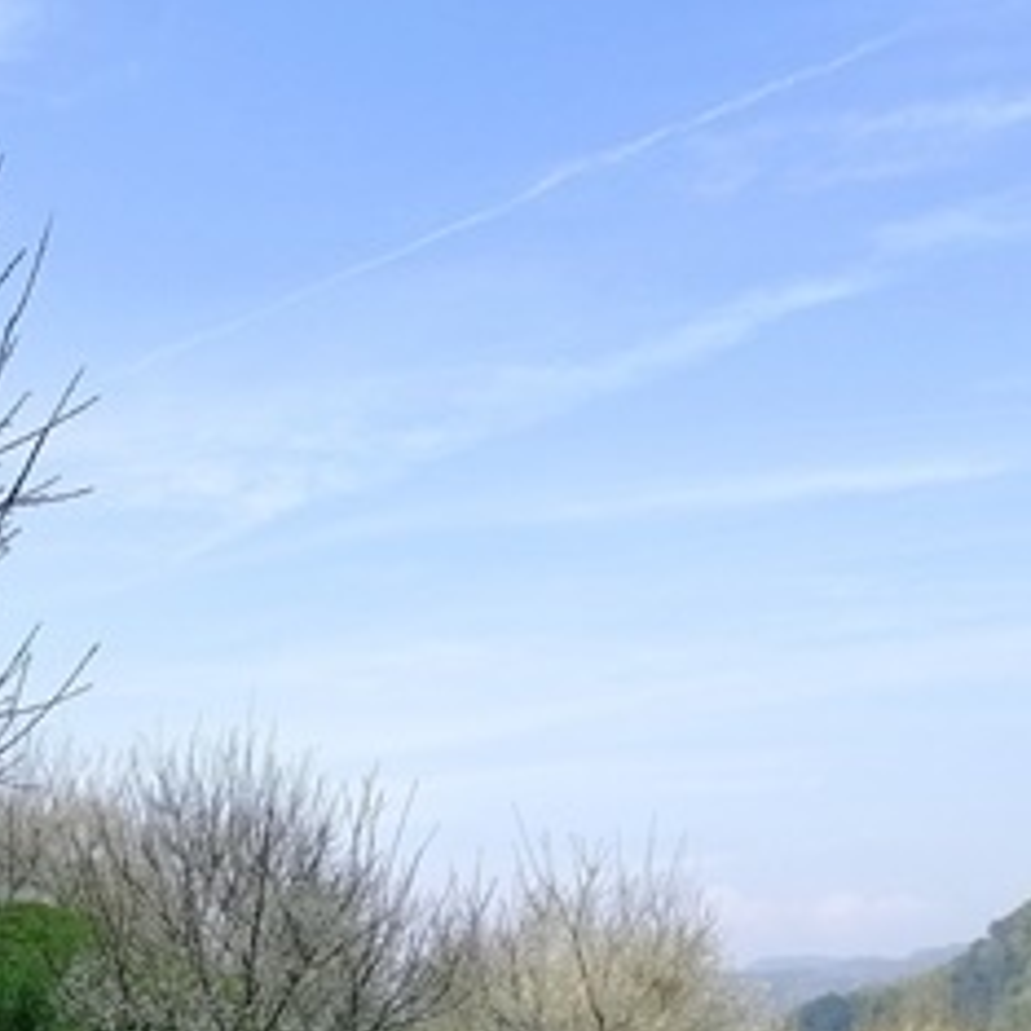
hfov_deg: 28.0
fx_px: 1988
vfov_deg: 28.1
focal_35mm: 59
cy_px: 912
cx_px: 106
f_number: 2.2
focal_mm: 3.81
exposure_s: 1/454
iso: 50
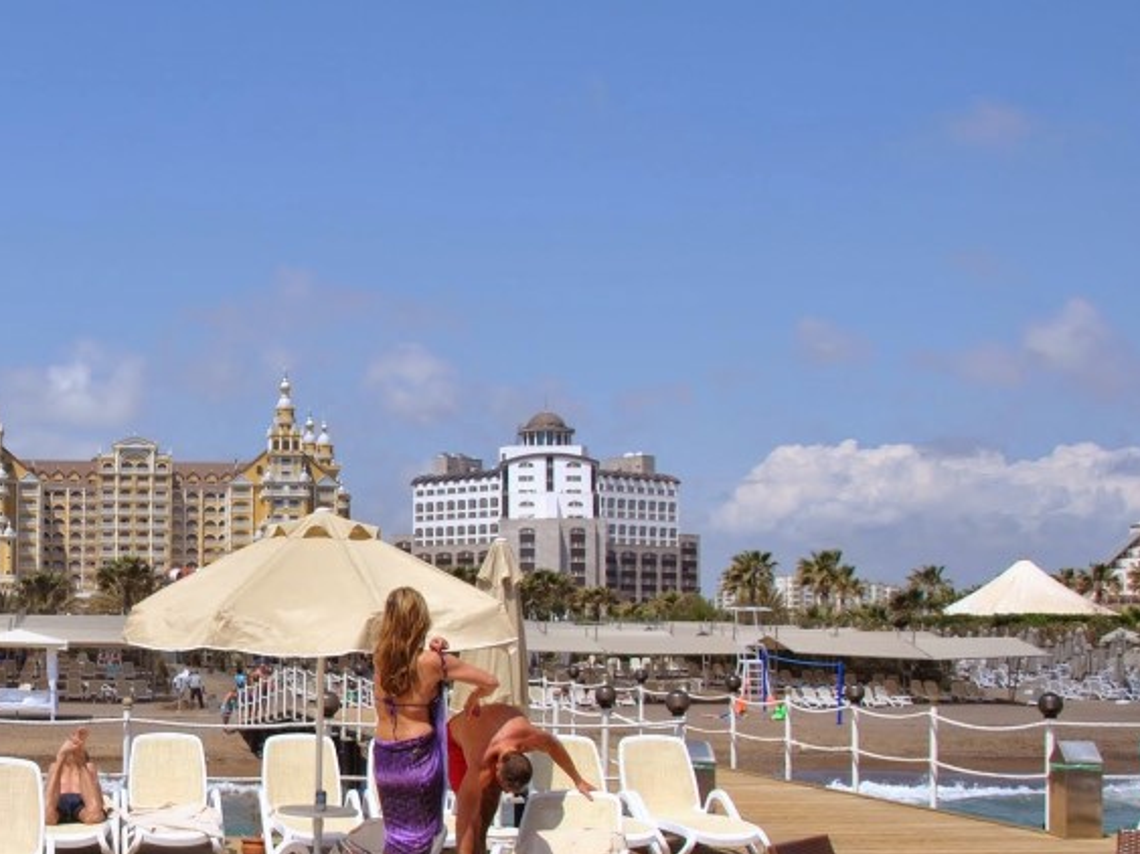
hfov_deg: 34.2
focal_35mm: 53
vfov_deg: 27.5
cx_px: 118
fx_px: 1745
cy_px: 502
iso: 100
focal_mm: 18
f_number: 9
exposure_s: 1/320
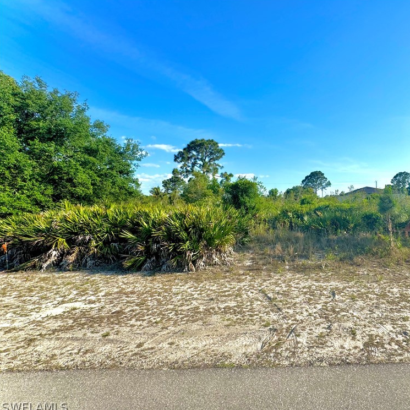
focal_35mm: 17
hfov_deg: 80.6
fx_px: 228
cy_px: 205
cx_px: 280
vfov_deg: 84.0
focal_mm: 2.22
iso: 50
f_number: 2.2
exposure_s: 1/1370
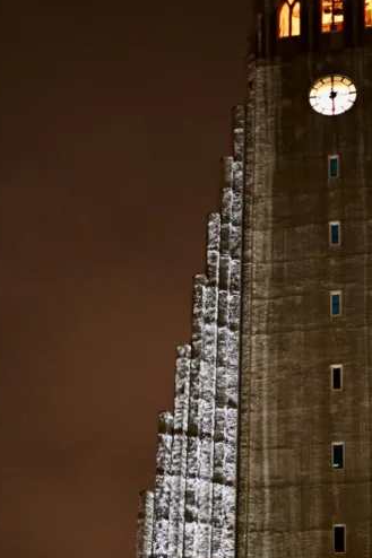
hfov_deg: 17.4
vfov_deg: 25.8
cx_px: 290
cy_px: 375
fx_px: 1210
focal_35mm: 78
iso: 1800
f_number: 1.4
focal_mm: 35
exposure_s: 1/40
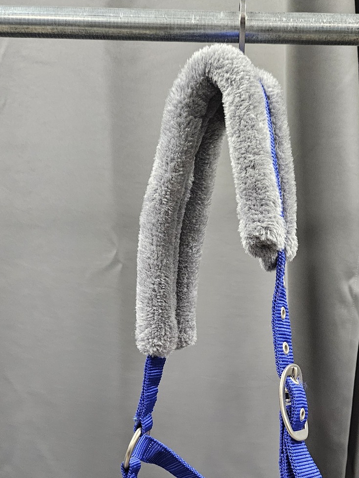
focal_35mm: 48
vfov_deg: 37.3
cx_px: 242
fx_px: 664
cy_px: 422
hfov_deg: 30.0
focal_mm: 5.4
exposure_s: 1/200
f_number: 1.8
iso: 800
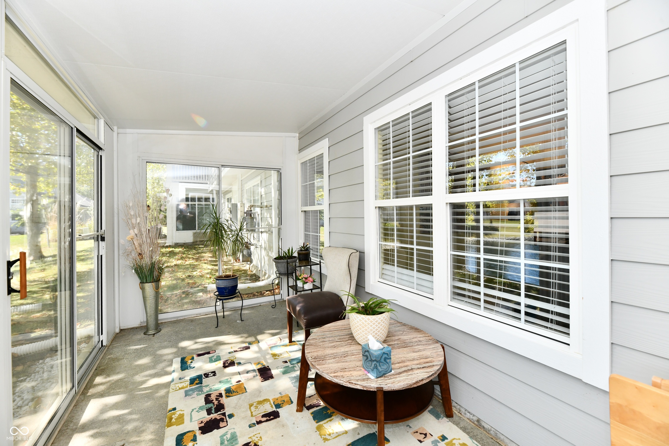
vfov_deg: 81.2
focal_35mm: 14
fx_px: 260
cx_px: 334
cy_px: 223
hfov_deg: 104.3
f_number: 8
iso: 640
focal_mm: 14
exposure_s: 1/250
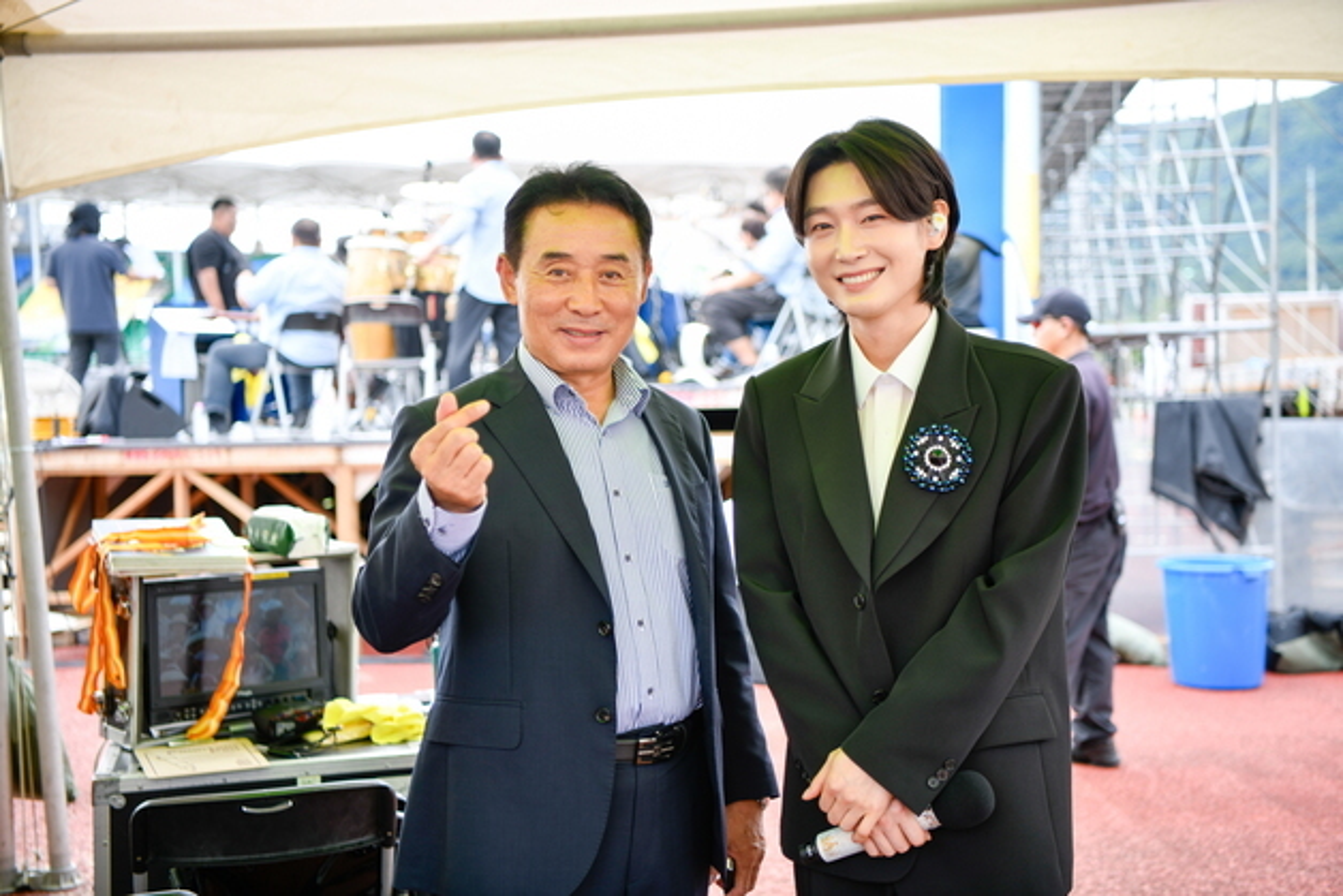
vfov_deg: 28.1
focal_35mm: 48
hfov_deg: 41.1
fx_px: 1791
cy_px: 448
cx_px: 672
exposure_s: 1/250
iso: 100
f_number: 3.2
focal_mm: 48
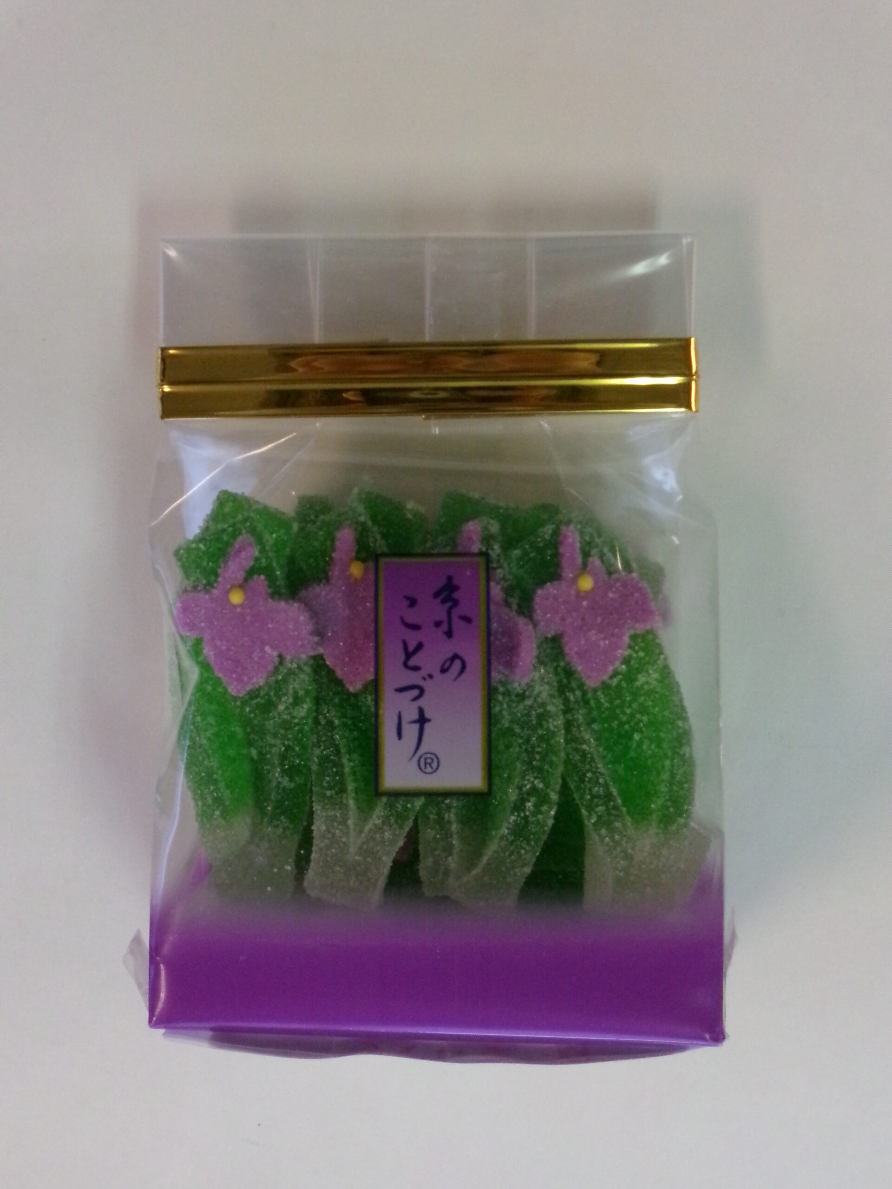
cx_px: 446
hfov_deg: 27.5
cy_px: 594
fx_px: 1821
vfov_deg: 36.2
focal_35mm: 53
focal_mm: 9.5
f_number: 4.9
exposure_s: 1/105
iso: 800
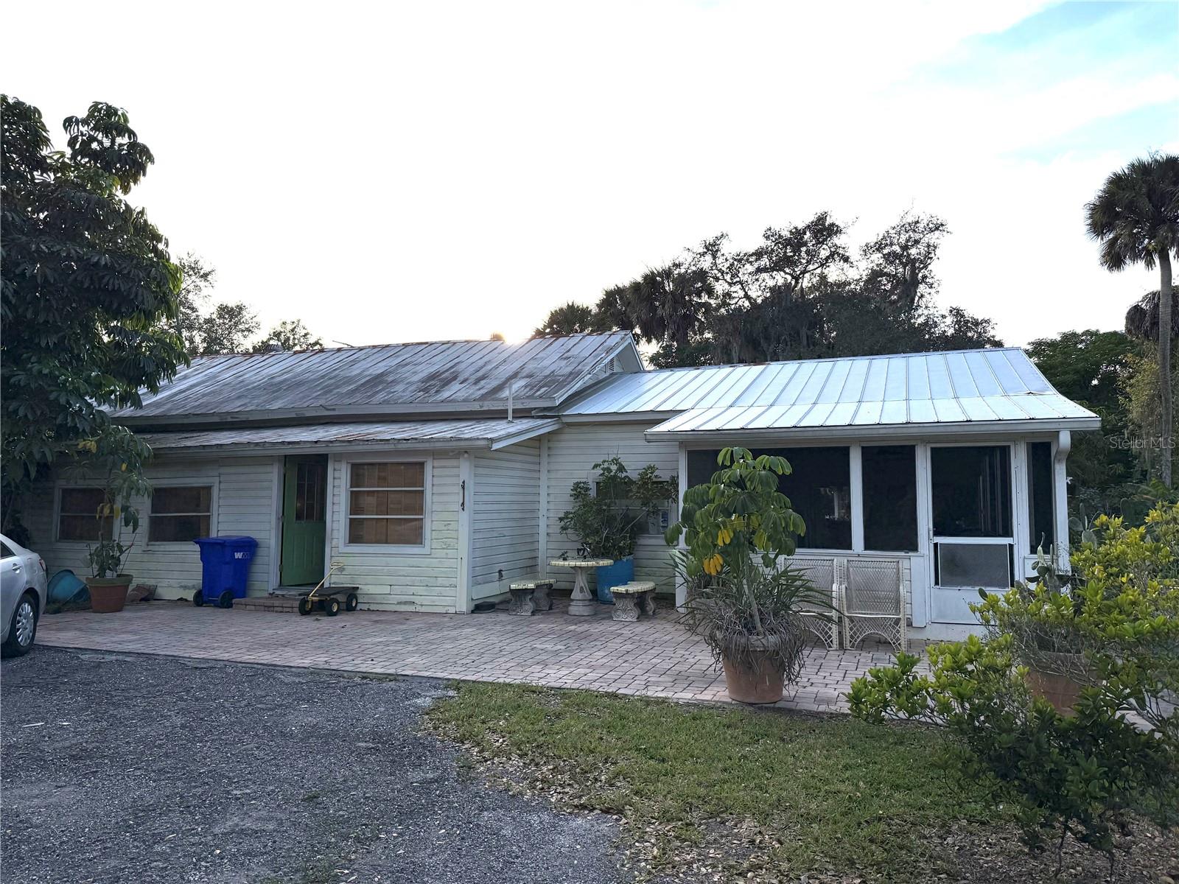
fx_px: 817
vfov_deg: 56.8
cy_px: 442
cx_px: 590
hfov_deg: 71.6
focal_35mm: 24
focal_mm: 6.76
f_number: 1.78
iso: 100
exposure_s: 1/5714
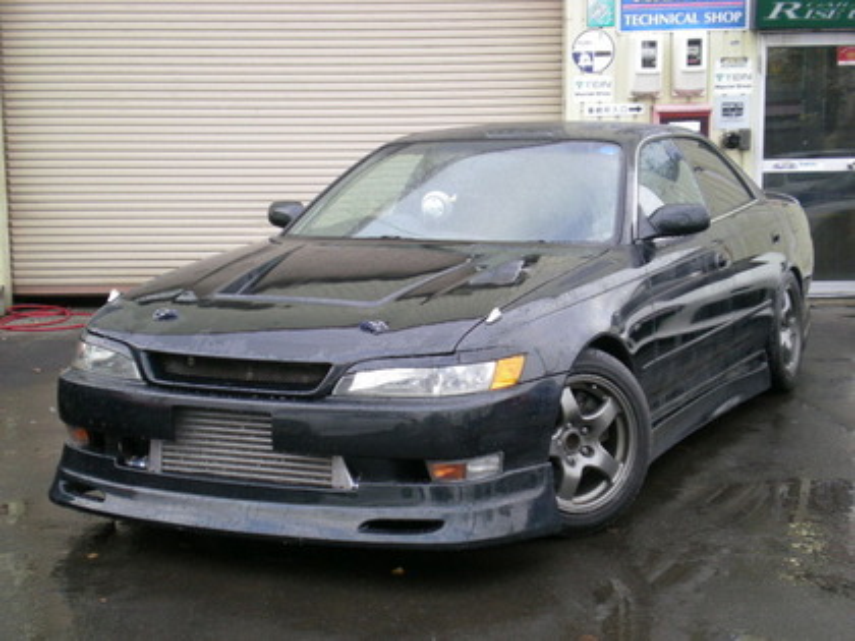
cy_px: 320
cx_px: 428
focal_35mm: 56
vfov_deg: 26.1
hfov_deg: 34.3
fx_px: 1383
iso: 131
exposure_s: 1/56
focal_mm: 9.3
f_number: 3.9
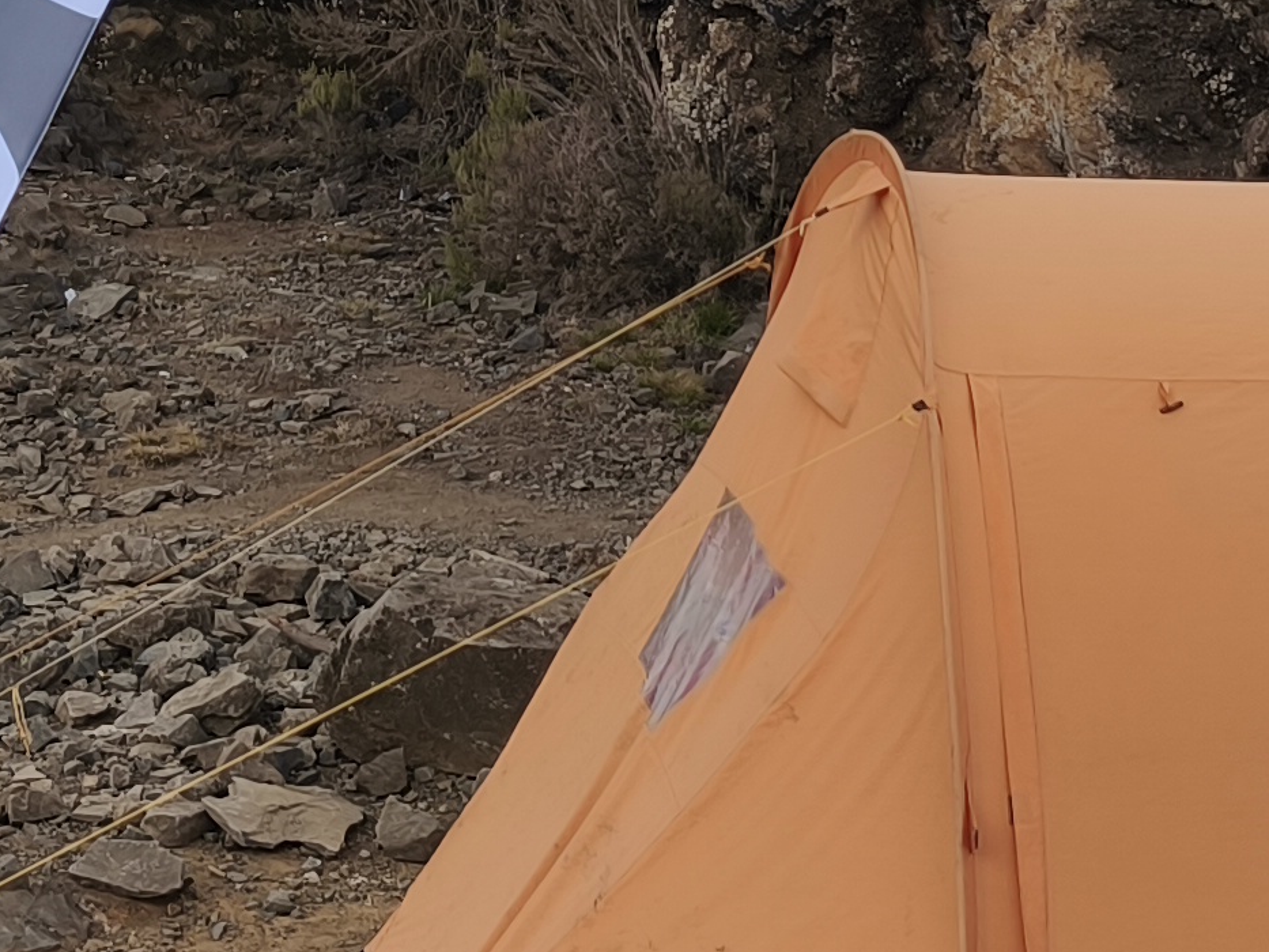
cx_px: 879
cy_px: -182
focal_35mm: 101
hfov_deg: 19.4
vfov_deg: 14.2
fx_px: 3703
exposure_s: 1/1202
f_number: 1.7
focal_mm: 5.35
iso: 80
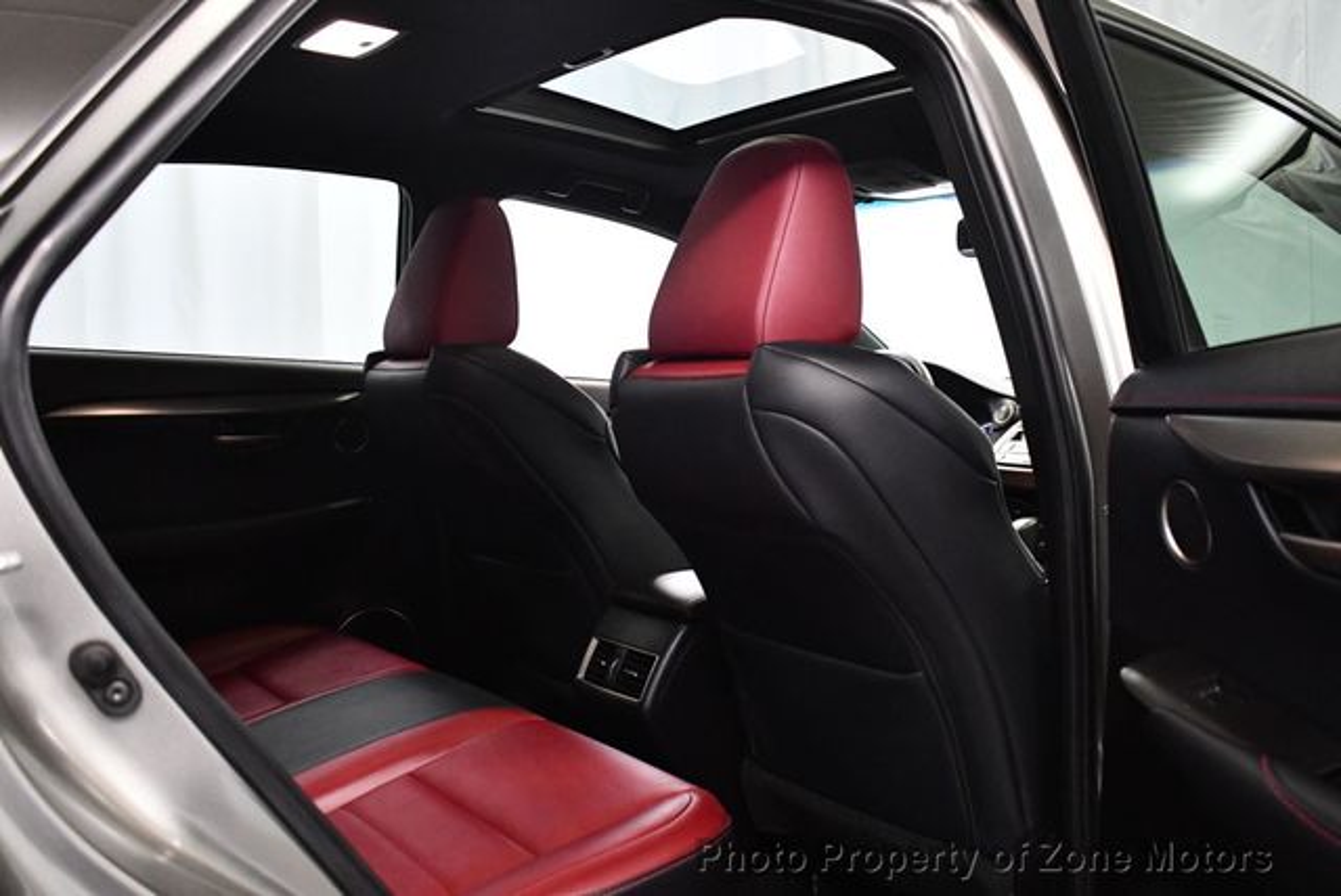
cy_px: 448
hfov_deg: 53.1
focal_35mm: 36
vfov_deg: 36.9
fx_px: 1342
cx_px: 670
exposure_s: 1/100
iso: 3200
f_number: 3.5
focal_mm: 18
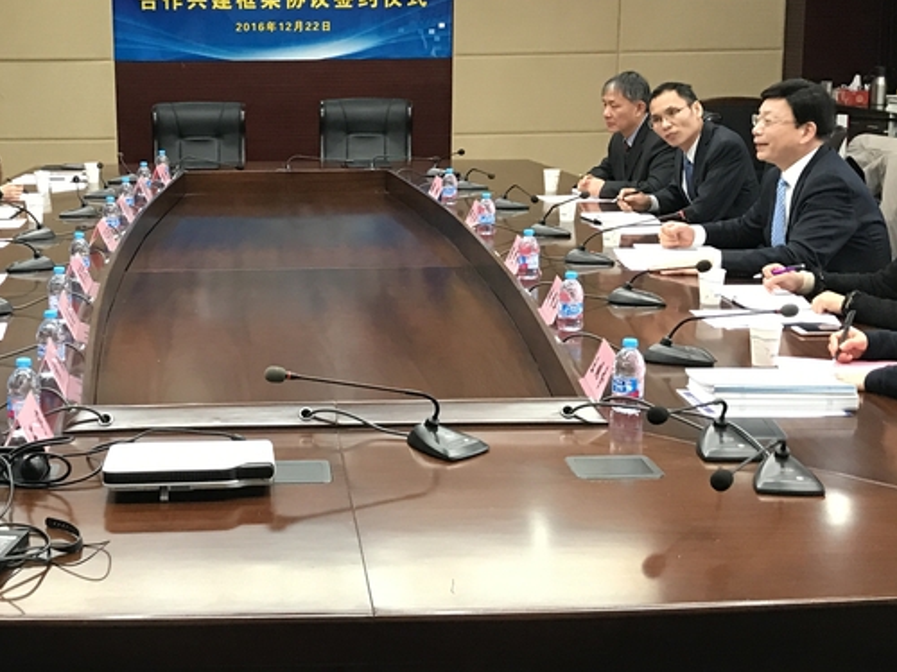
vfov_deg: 26.1
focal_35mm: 56
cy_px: 283
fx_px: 1451
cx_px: 283
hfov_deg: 34.0
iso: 64
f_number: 1.8
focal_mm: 3.99
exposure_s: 1/17
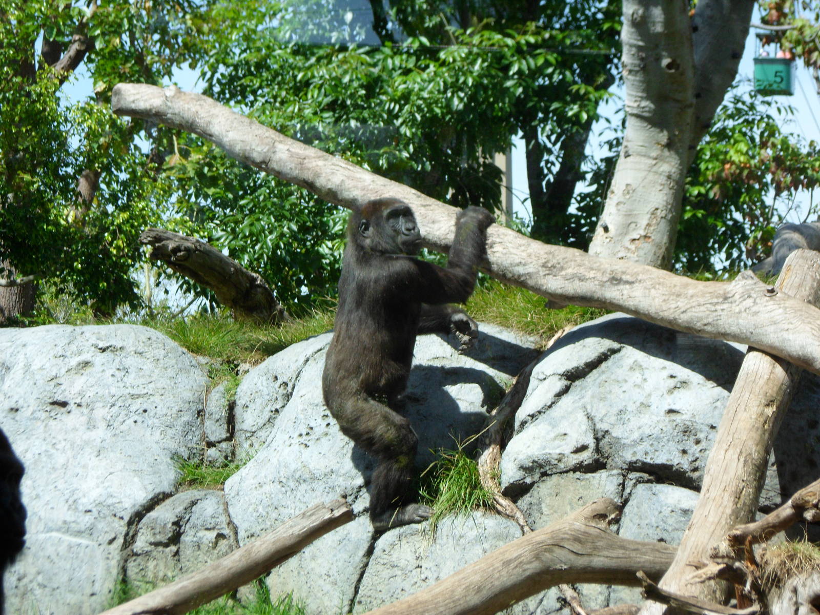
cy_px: 308
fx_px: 3080
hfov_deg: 15.2
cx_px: 410
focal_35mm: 130
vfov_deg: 11.4
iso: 80
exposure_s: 1/250
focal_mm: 22.5
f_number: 5.4
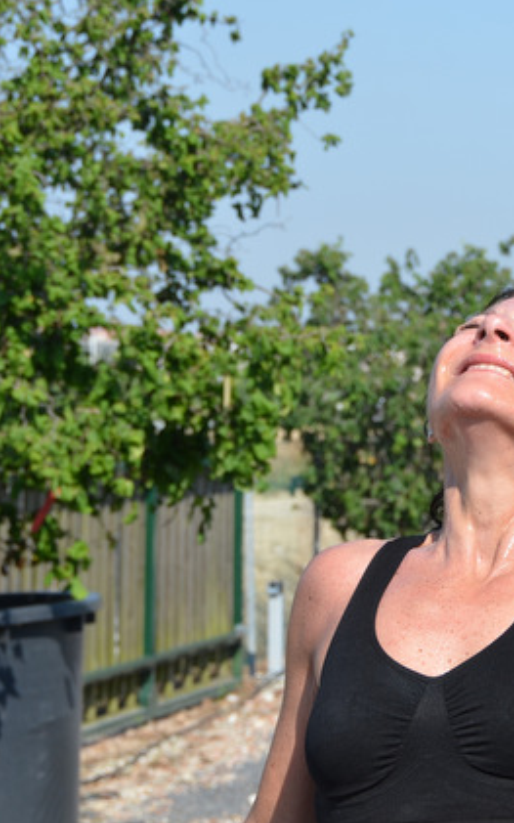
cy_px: 413
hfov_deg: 11.2
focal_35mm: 116
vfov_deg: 18.0
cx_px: 512
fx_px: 2601
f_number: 8
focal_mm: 50
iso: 100
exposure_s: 1/250
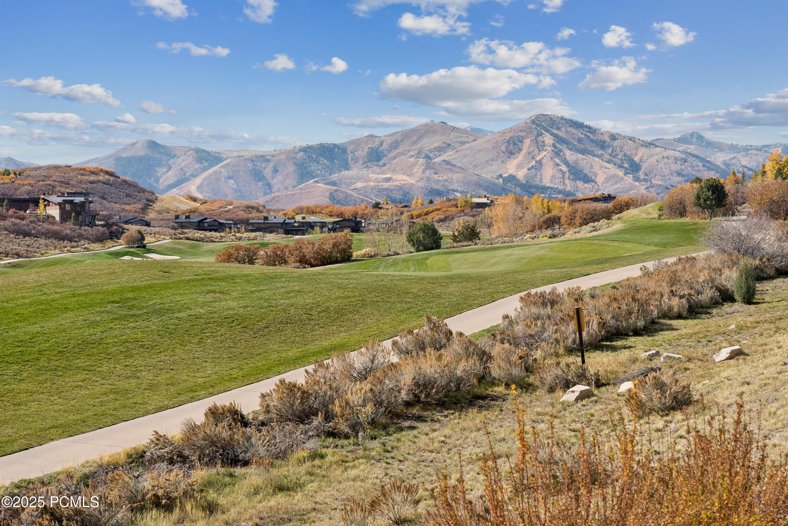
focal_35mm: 70
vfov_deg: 19.5
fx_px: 1533
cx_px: 394
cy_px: 263
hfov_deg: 28.8
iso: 640
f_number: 9
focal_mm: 70
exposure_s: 1/2500
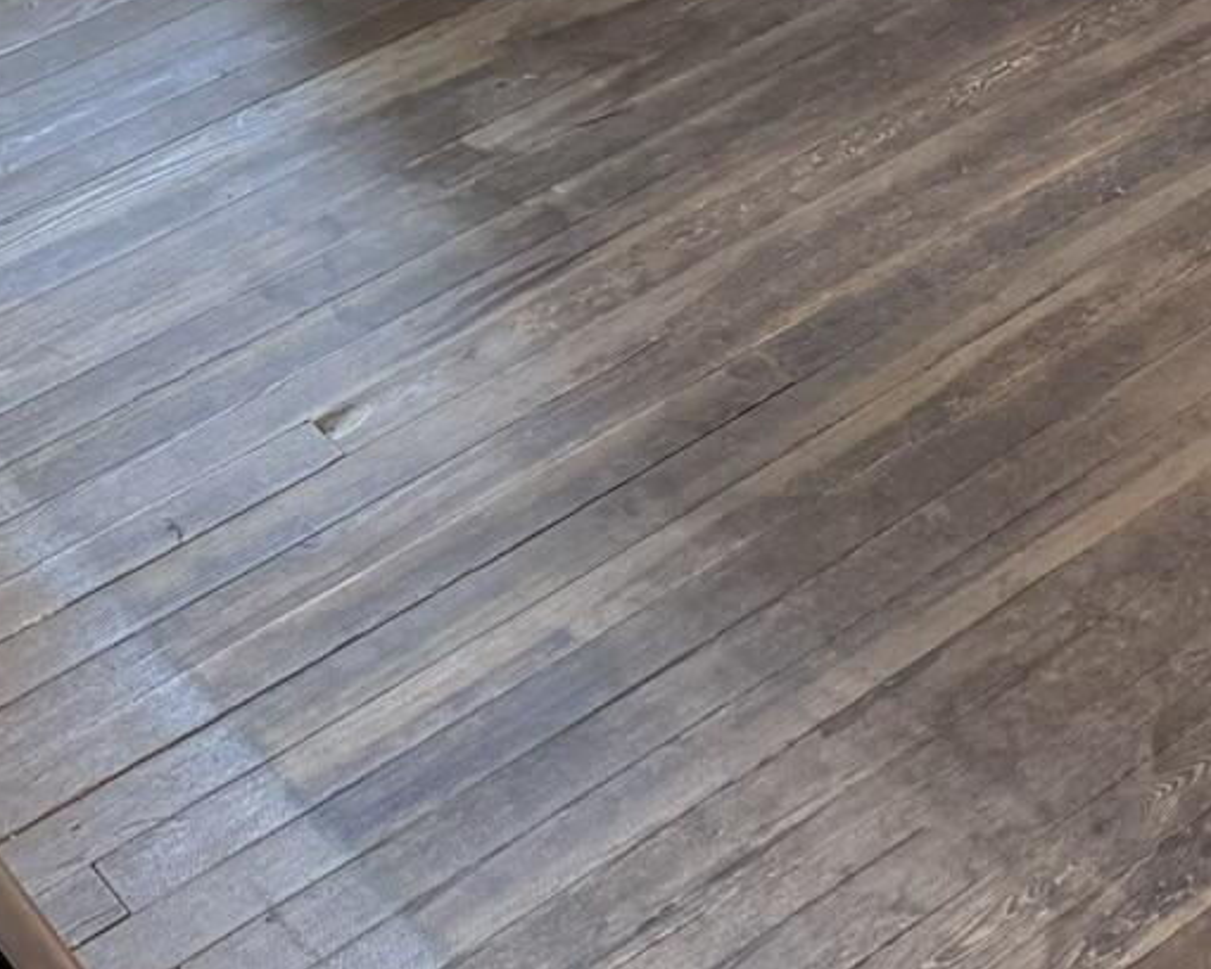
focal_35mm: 94
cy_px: -530
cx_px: 1254
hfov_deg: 19.7
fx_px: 3369
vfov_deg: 15.0
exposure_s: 1/60
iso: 400
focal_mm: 6.76
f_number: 1.78
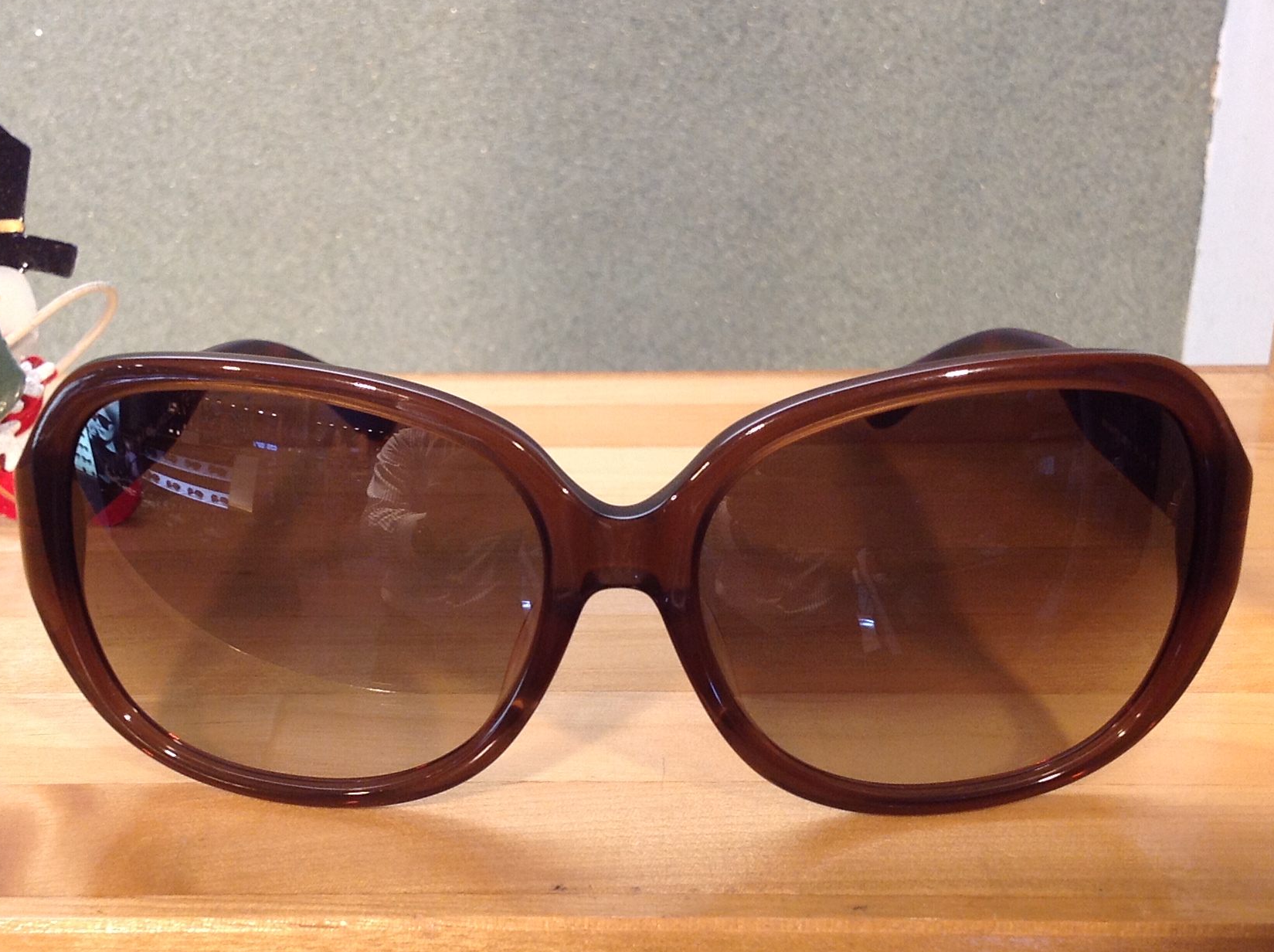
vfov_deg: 26.4
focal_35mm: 55
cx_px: 545
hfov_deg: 34.9
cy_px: 593
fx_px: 2021
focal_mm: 4.28
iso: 80
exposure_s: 1/20
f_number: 2.4
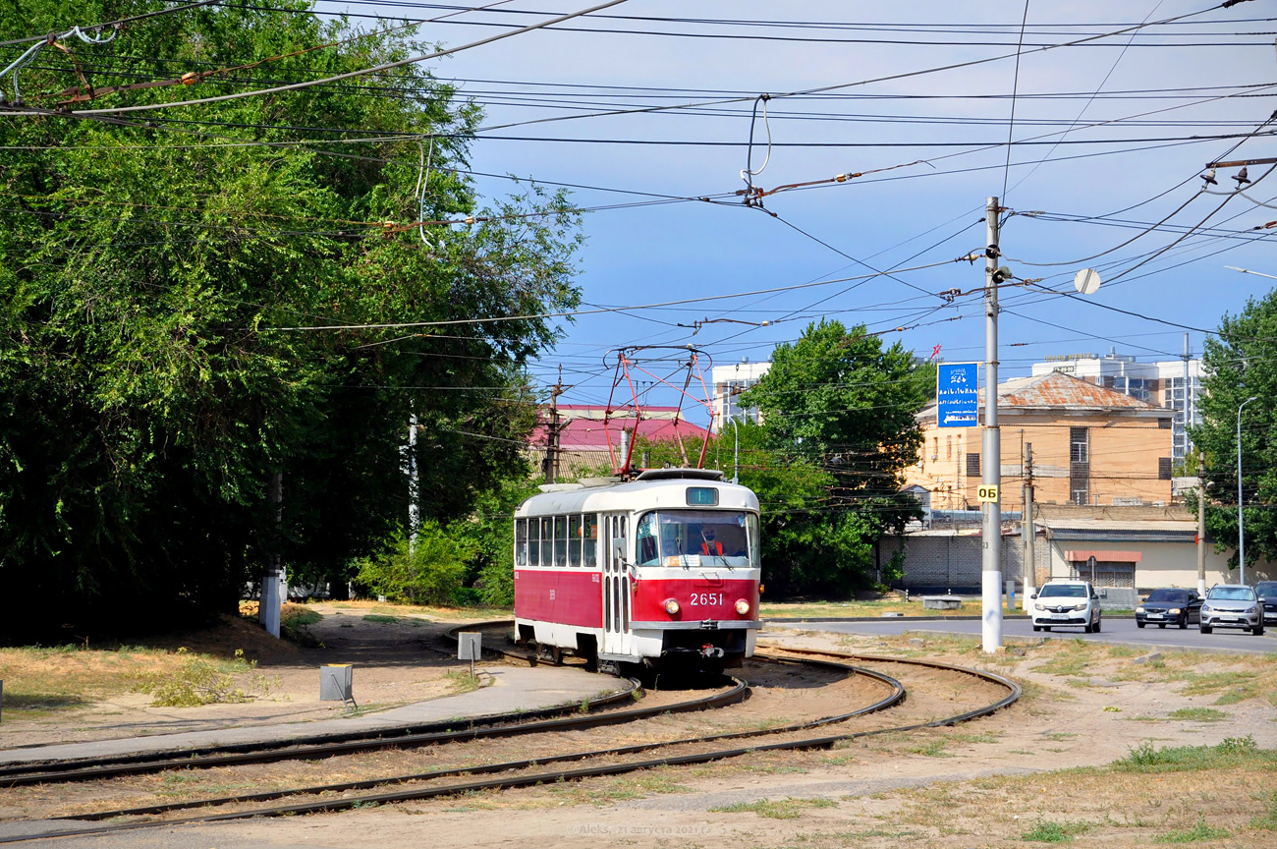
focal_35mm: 75
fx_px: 2658
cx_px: 638
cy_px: 424
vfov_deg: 18.1
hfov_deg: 27.0
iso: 200
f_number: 8
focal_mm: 50
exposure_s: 1/500
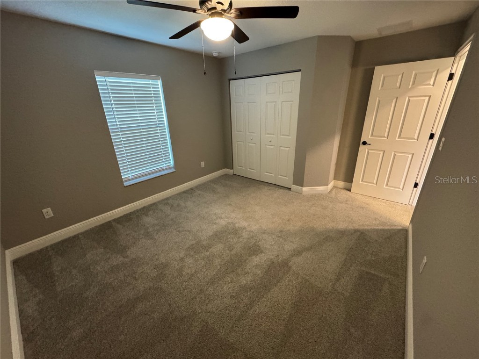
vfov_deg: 85.7
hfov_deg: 102.1
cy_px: 180
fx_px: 194
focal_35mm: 14
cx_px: 240
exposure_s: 1/60
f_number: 2.2
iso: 640
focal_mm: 2.22
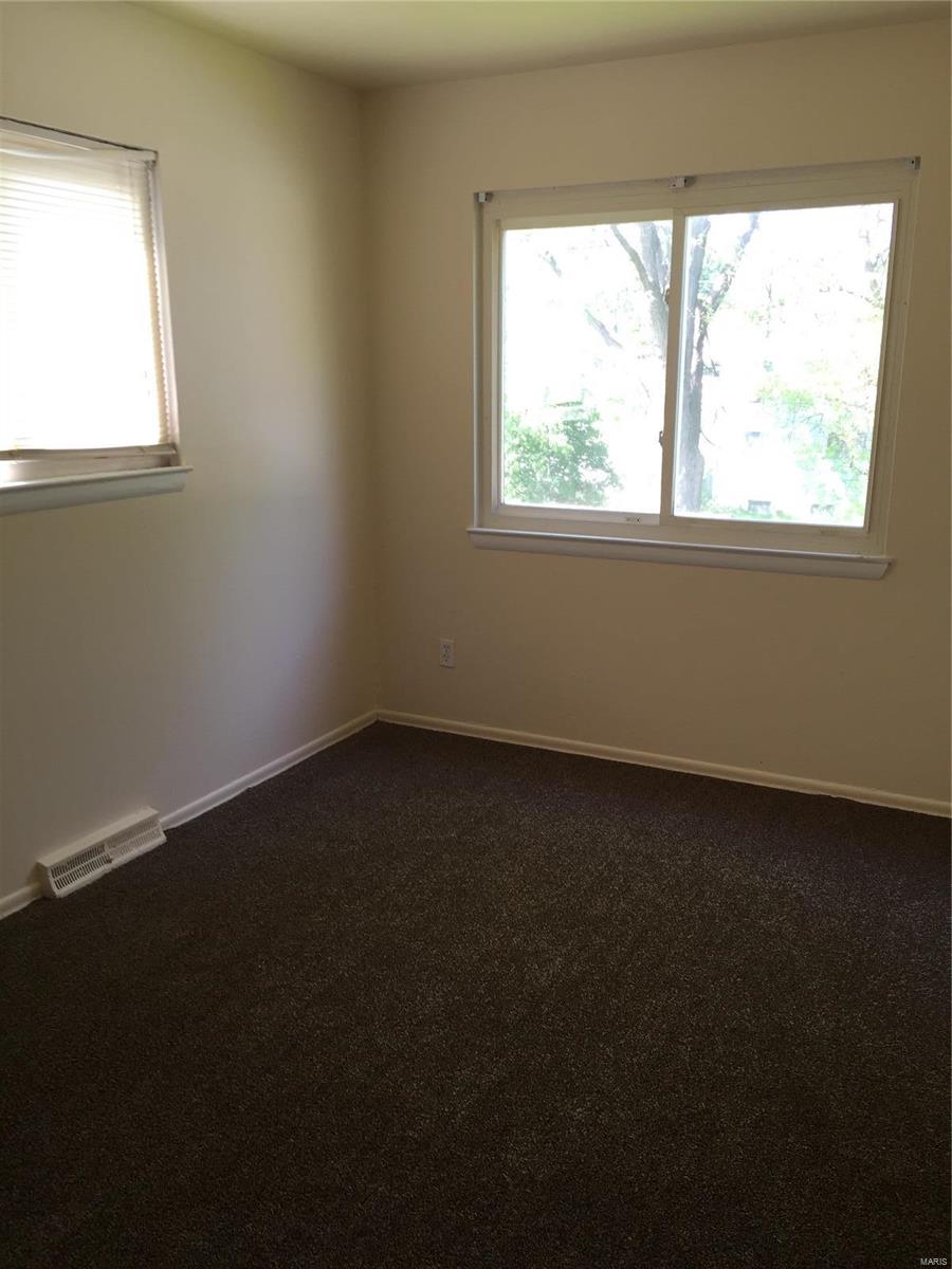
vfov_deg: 61.7
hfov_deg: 48.2
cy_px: 634
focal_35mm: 29
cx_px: 476
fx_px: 1063
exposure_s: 1/30
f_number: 2.2
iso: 32
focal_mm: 4.15
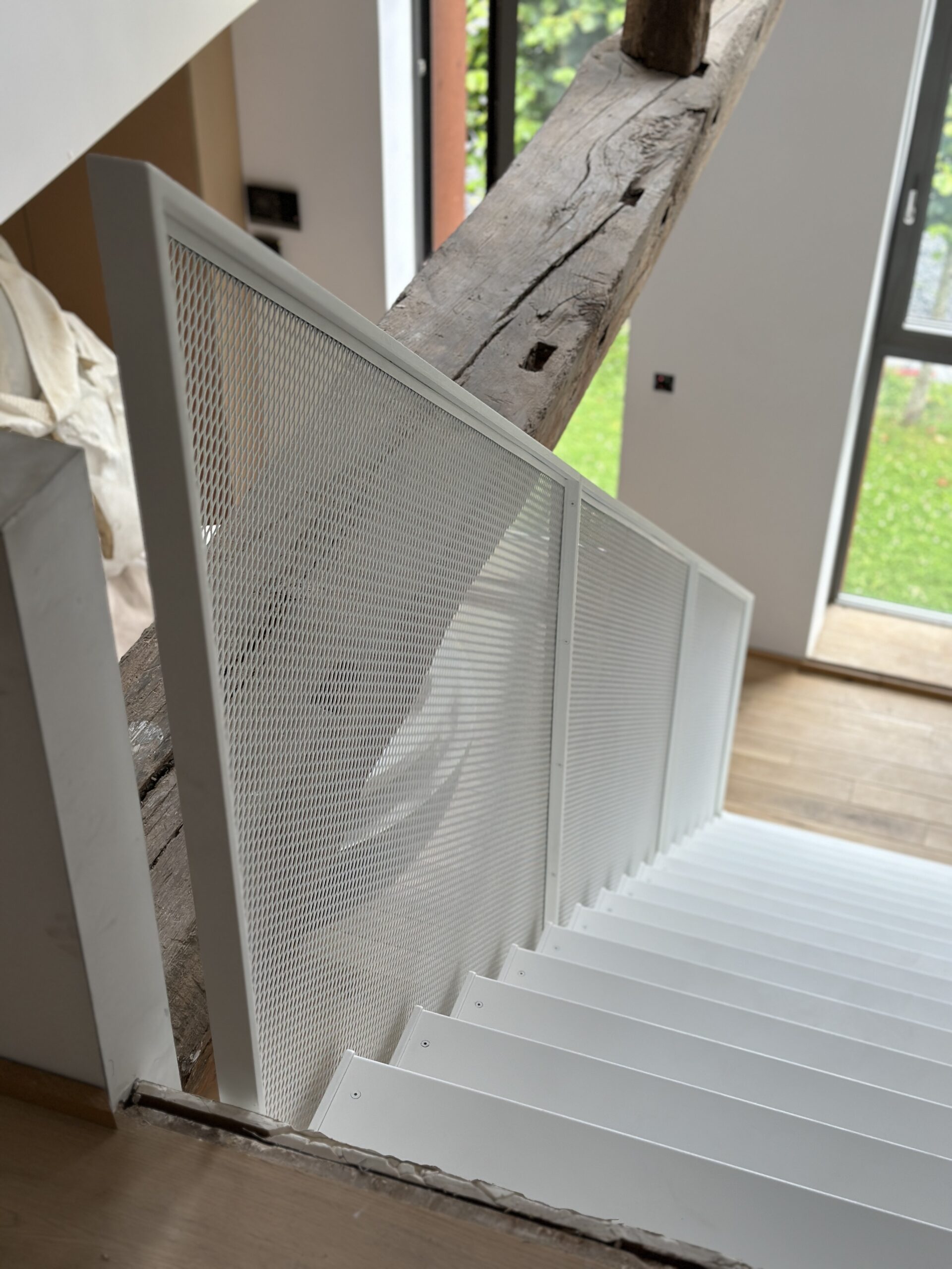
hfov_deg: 30.3
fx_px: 1760
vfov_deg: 39.7
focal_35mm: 48
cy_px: 634
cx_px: 476
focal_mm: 6.86
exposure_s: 1/164
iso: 125
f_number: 1.78
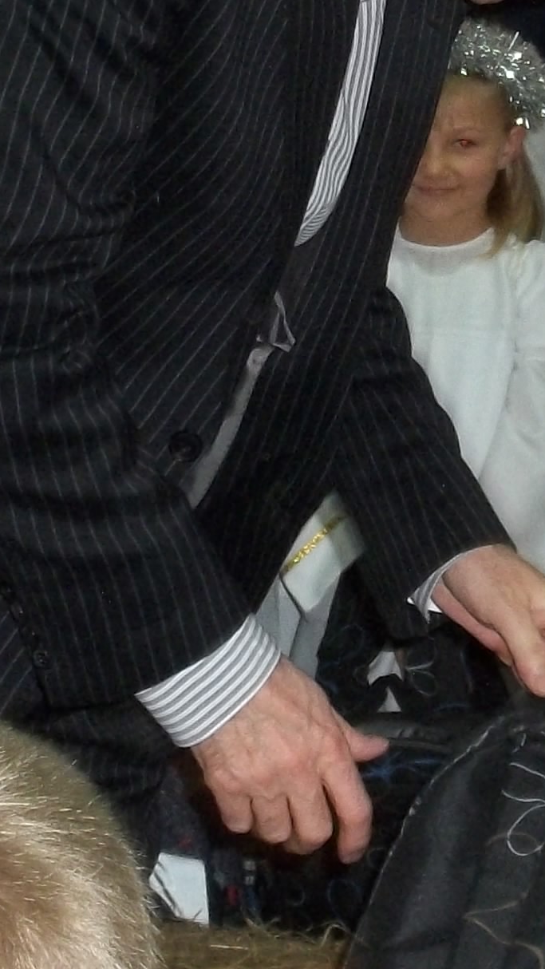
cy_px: 222
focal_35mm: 127
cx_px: 351
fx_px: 3262
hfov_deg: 9.5
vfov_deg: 16.8
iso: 160
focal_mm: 5.9
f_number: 3.3
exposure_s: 1/30
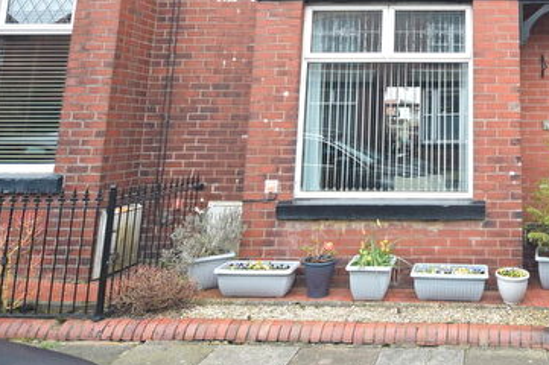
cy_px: 36
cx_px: 465
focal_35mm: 33
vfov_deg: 36.8
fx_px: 510
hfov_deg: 51.7
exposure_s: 1/125
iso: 400
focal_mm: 11.5
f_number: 5.6
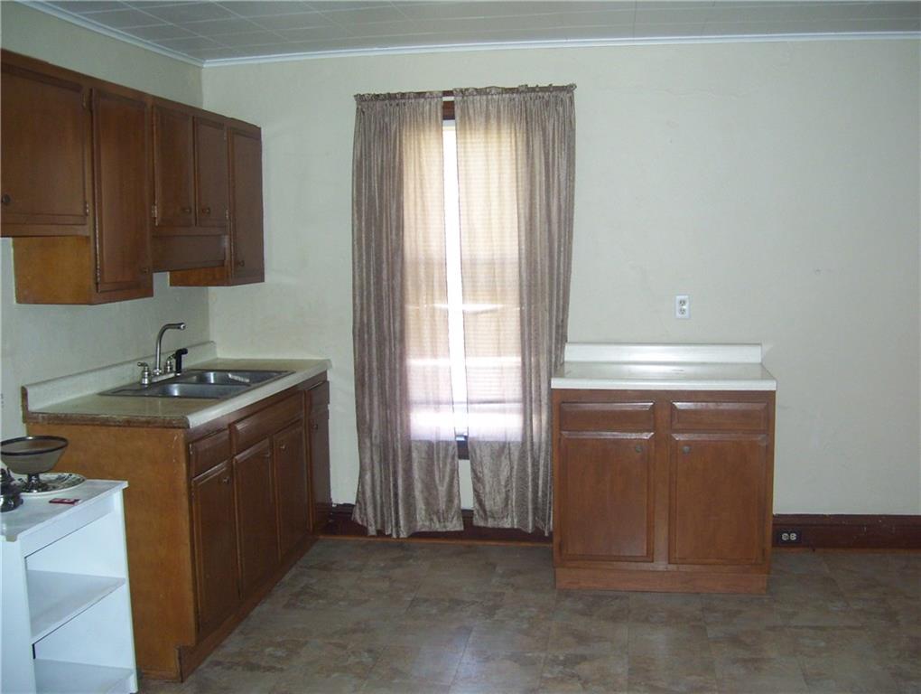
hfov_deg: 51.3
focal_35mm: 36
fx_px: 959
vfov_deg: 39.7
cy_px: 347
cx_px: 460
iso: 200
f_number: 2.7
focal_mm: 6
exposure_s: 1/60
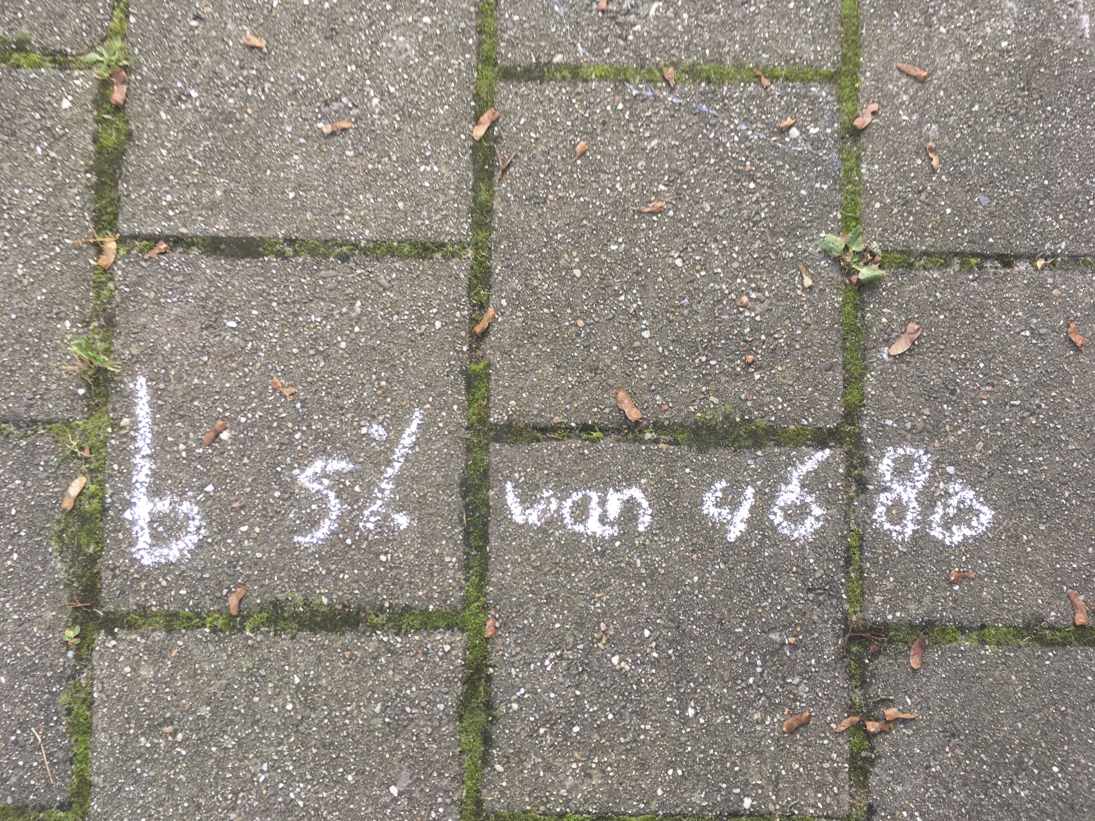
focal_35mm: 29
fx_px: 917
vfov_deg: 48.2
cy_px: 410
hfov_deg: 61.7
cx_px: 548
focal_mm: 4.15
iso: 32
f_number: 2.2
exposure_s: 1/50
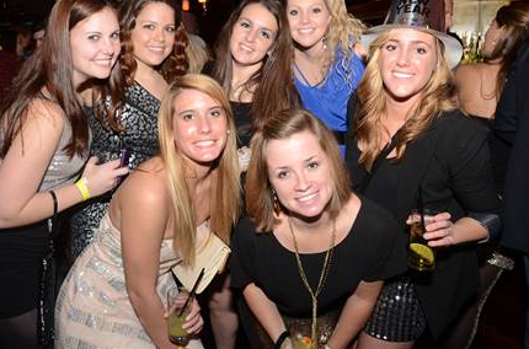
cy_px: 127
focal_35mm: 33
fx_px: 478
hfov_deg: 57.8
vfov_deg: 39.8
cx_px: 244
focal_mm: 17
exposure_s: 1/50
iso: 1250
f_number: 4.5
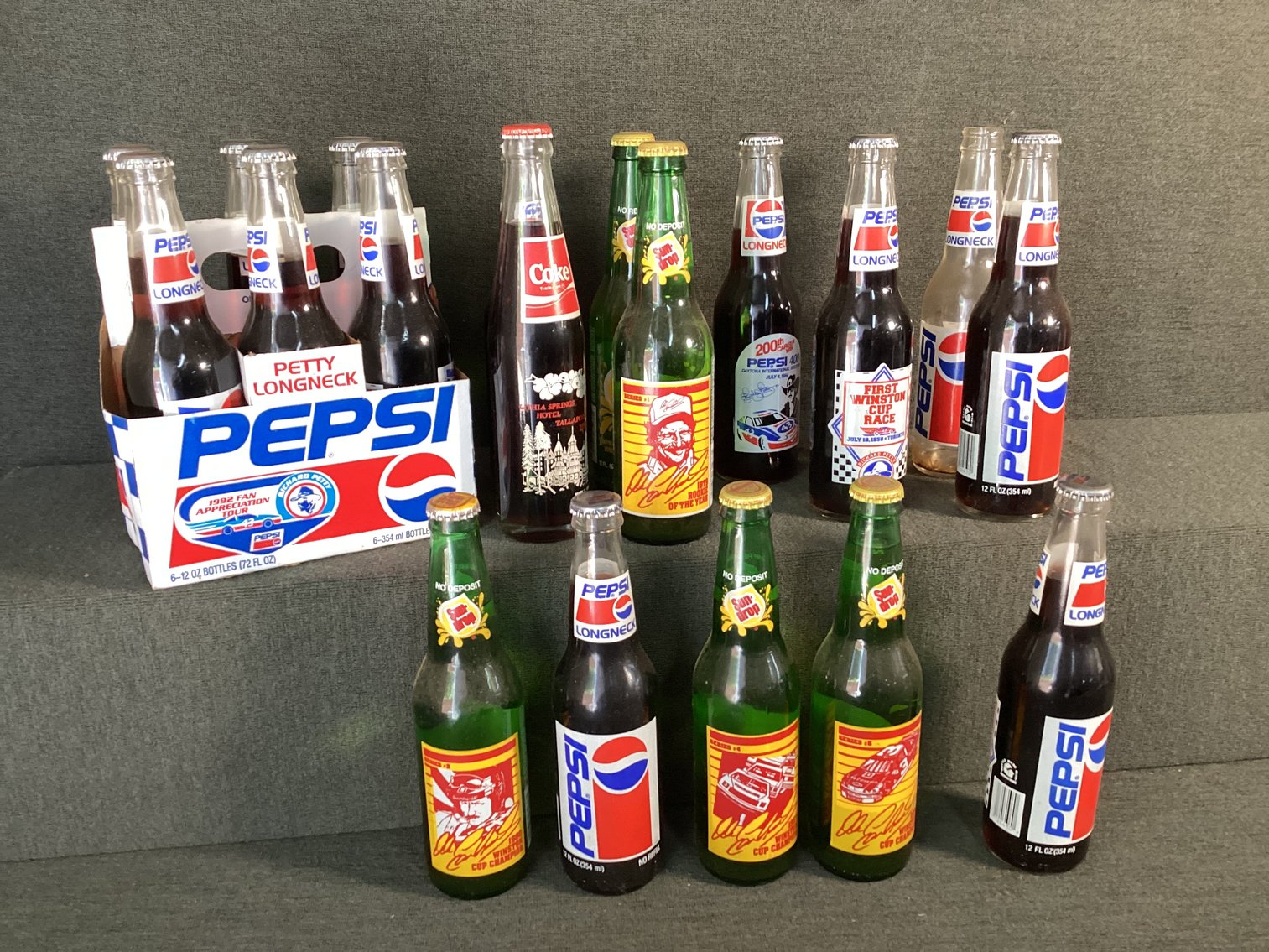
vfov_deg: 45.4
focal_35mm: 31
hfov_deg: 58.3
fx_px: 1137
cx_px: 634
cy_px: 476
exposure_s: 1/60
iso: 200
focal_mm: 3.3
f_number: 2.4
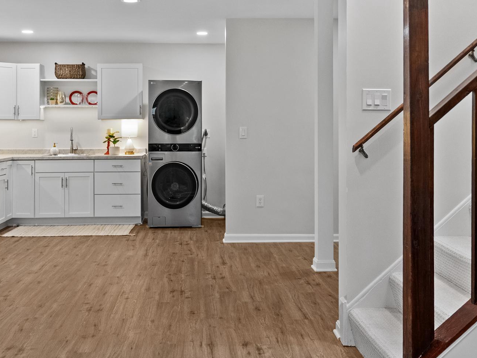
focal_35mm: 44
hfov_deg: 42.9
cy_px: 134
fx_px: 606
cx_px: 219
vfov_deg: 32.7
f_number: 4
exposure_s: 1/25
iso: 800
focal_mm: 29
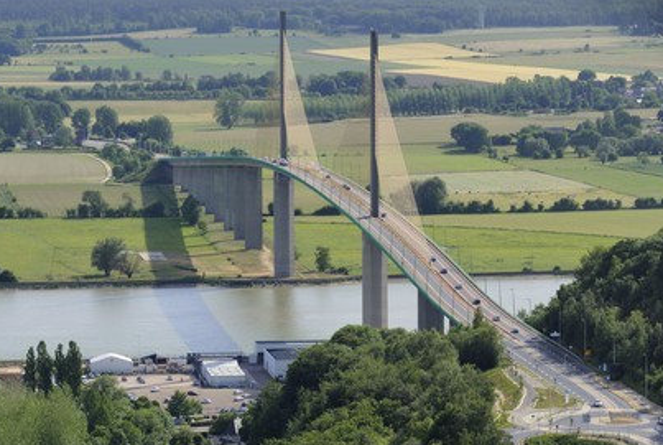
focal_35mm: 135
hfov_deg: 15.2
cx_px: 338
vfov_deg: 10.2
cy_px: 229
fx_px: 2490
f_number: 9
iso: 400
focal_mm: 130
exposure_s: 1/500
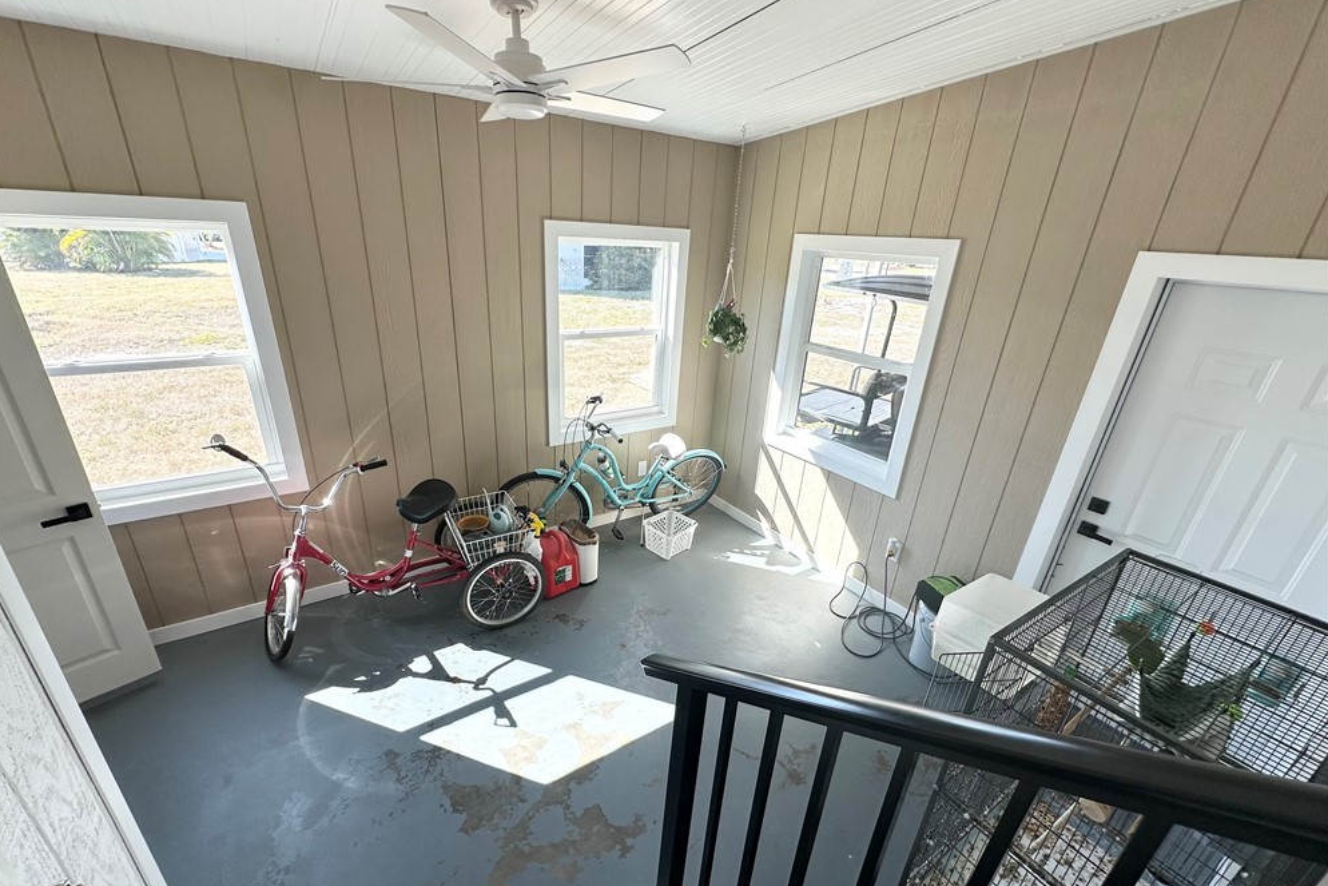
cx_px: 648
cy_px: 473
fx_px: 553
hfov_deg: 100.4
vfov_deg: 77.2
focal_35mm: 15
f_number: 2.2
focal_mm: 2.22
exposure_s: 1/180
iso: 40
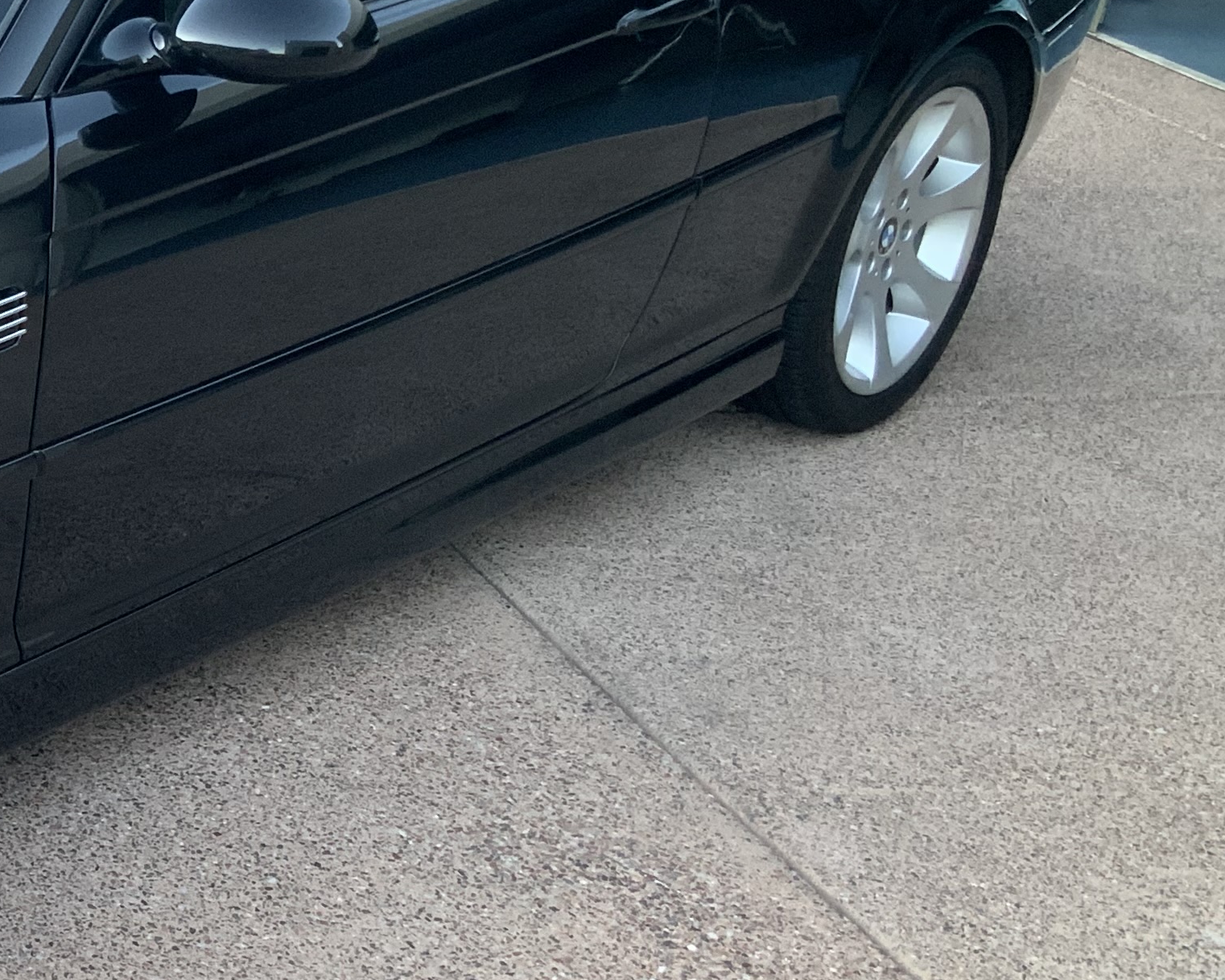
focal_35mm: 75
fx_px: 2719
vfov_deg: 20.4
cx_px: -216
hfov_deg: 23.4
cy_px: 348
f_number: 1.8
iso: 64
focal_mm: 3
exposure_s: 1/96
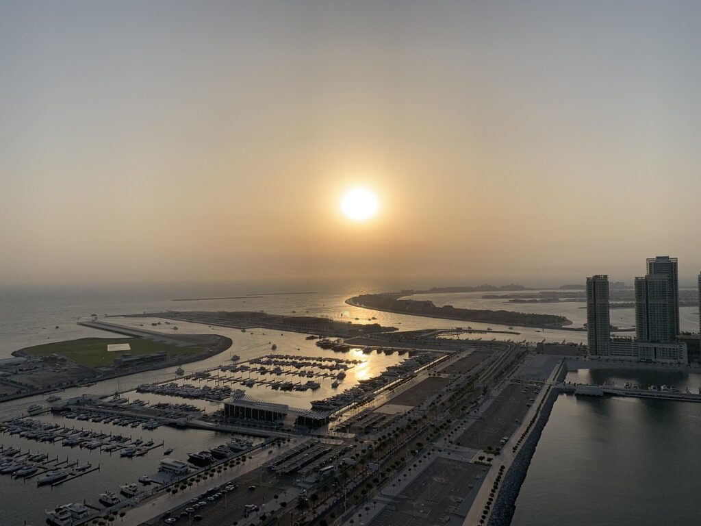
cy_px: 263
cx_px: 350
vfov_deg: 53.1
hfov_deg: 67.3
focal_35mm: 26
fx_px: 527
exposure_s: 1/6452
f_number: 1.8
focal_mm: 4.25
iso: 25
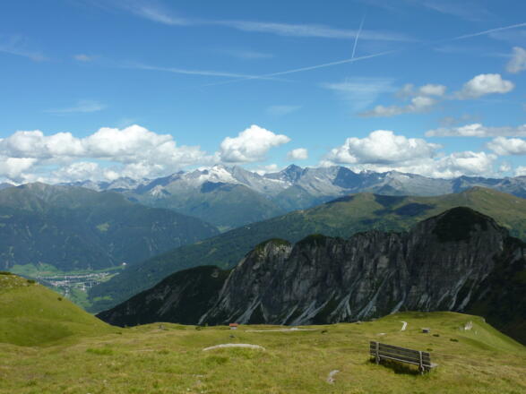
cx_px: 263
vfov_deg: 40.7
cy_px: 197
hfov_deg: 52.6
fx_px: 532
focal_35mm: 35
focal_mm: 5.7
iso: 100
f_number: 5.6
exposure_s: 1/640
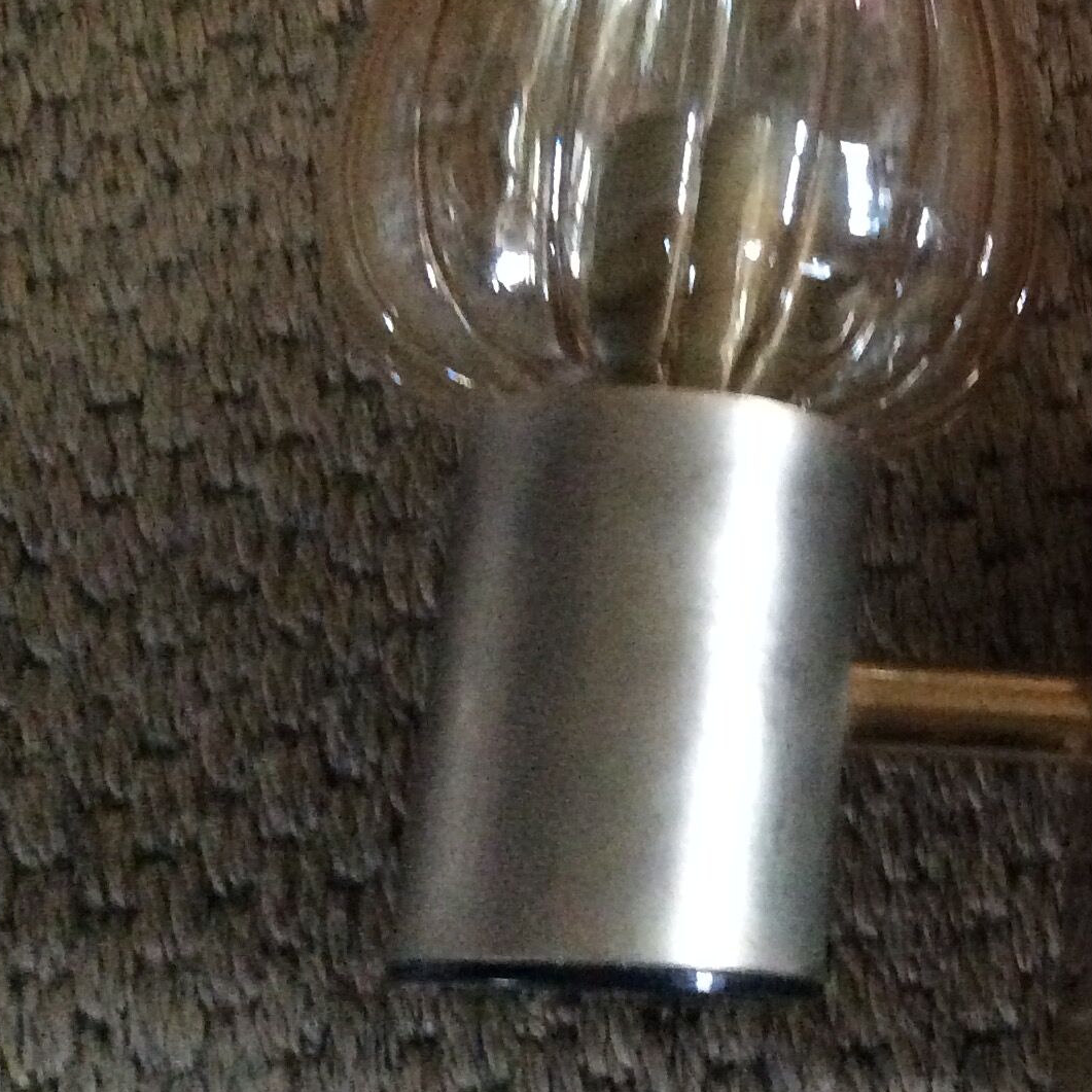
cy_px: 247
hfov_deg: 23.1
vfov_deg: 24.7
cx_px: 1272
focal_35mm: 69
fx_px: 2463
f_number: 2.4
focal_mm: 3.3
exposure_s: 1/17
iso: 500
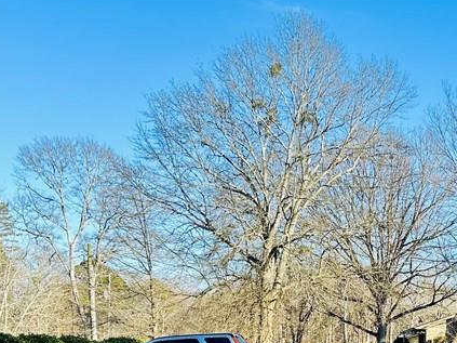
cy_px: 382
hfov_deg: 28.8
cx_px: 457
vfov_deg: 22.0
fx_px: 831
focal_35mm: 63
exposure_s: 1/1280
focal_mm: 5.7
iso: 50
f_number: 1.5
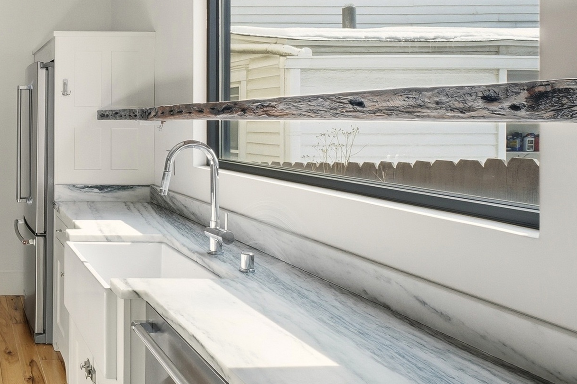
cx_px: -34
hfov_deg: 42.6
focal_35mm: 37
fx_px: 593
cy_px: 131
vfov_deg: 35.6
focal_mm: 10
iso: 400
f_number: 9
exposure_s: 1/2000
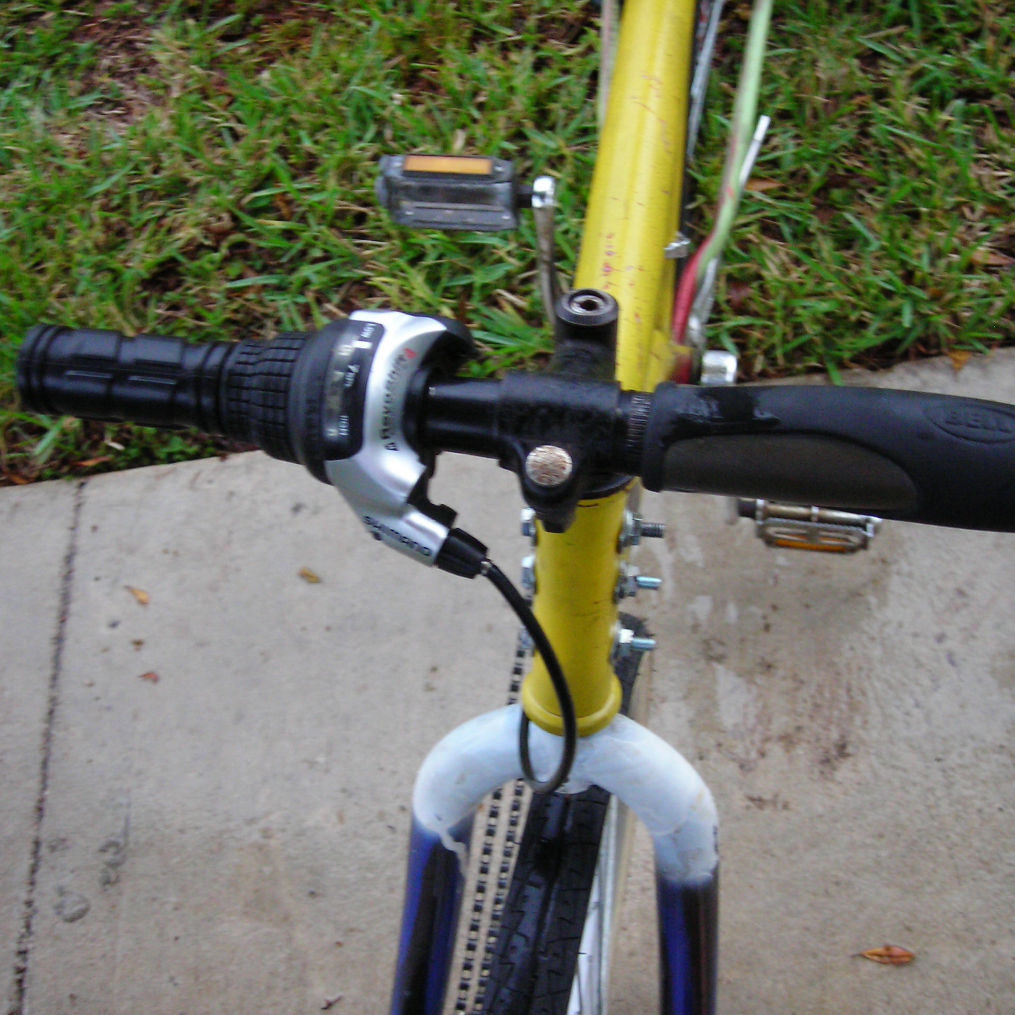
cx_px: 498
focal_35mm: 45
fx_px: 1493
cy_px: 507
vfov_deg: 37.6
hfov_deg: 37.6
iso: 200
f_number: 3.2
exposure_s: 1/30
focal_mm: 6.3
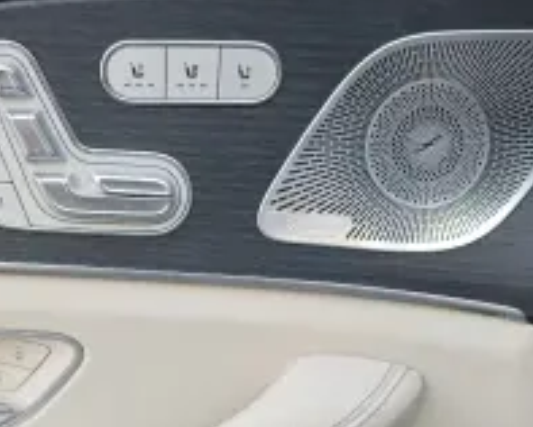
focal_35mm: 41
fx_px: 647
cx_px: 189
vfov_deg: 35.7
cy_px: 319
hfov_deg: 44.3
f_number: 1.6
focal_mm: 6.55
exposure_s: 1/172
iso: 50
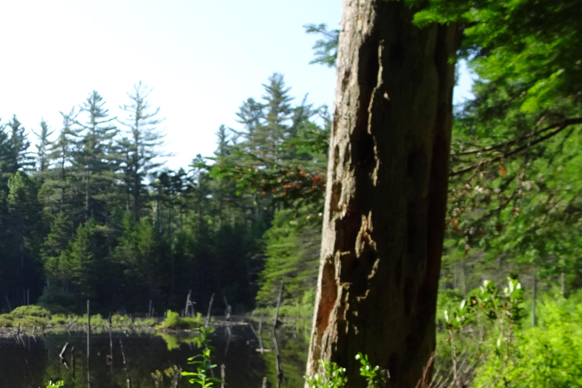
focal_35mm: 58
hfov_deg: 32.0
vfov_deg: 23.0
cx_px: 10
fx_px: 938
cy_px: 327
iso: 80
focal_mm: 4.1
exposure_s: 1/400
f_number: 3.5
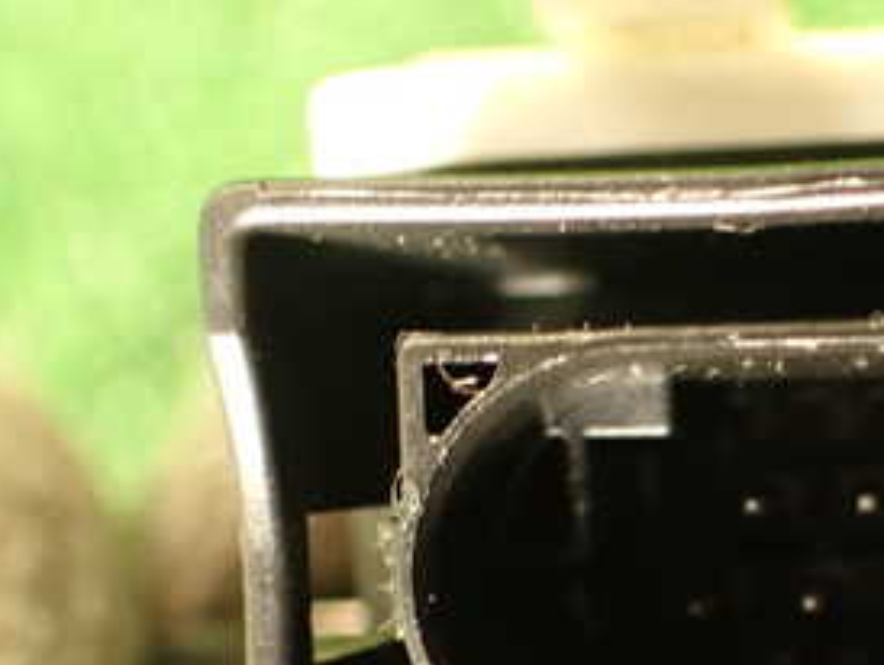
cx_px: 778
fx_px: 1789
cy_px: 571
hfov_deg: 26.9
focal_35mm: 70
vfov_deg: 20.7
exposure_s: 1/30
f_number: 2.4
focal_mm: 5.79
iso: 400
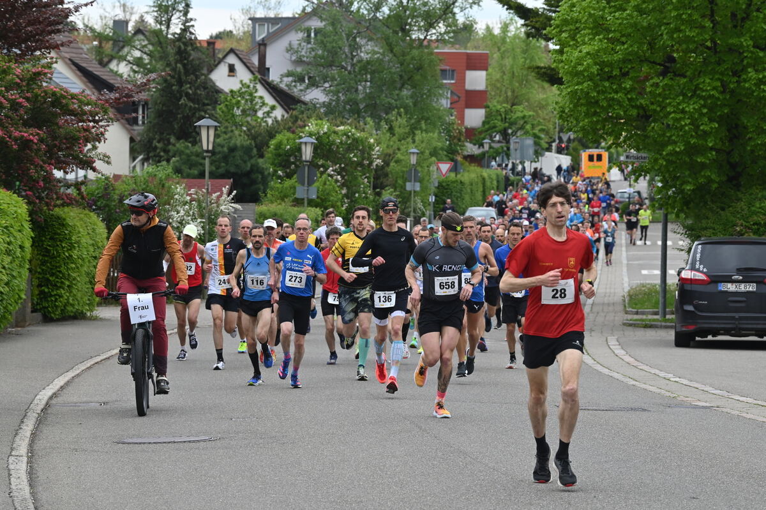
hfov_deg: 12.8
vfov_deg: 8.6
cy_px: 255
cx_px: 383
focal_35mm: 160
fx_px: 3403
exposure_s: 1/320
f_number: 9
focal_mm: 160
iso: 800
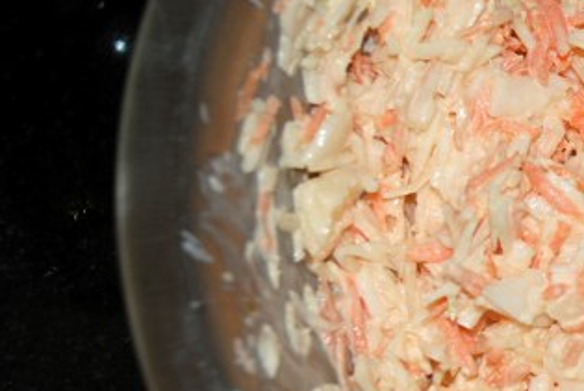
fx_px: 2165
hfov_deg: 14.8
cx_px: 727
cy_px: 256
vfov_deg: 10.3
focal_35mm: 133
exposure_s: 1/60
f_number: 4.5
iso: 200
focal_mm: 35
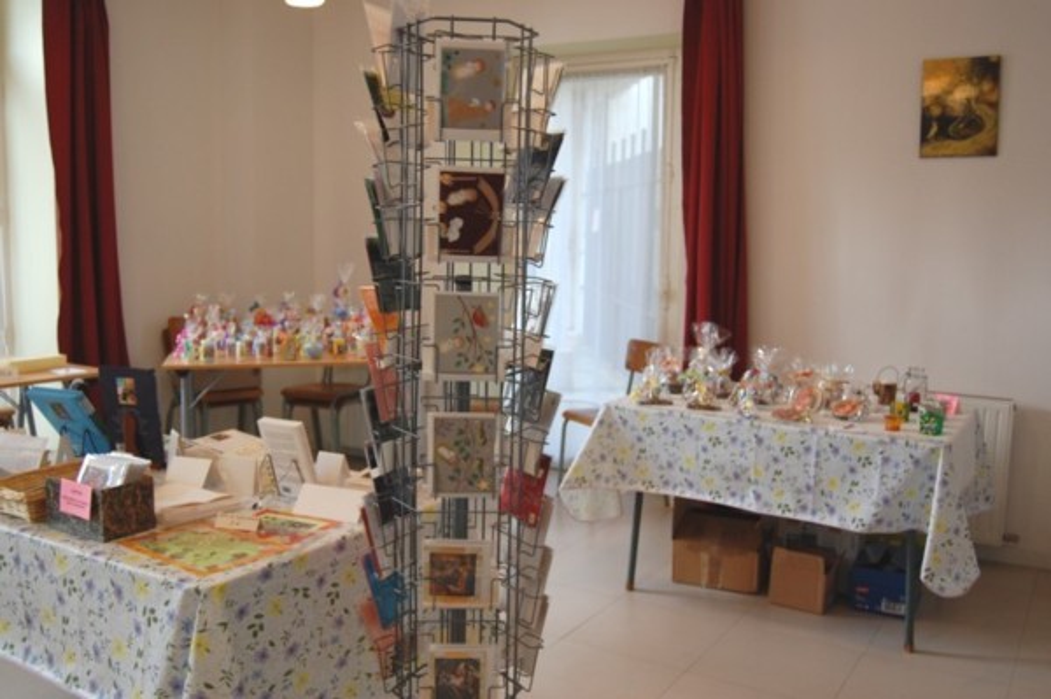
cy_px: 350
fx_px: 1006
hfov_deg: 55.1
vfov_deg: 38.3
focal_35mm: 34
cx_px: 526
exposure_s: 1/60
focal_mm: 23
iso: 400
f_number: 4
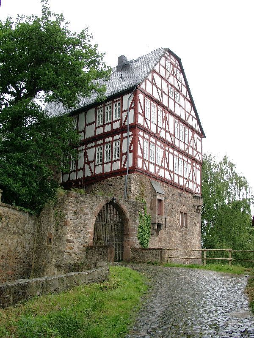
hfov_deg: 38.7
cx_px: 127
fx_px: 362
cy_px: 169
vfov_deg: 50.1
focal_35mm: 37
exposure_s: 1/227
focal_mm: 7.69
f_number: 4
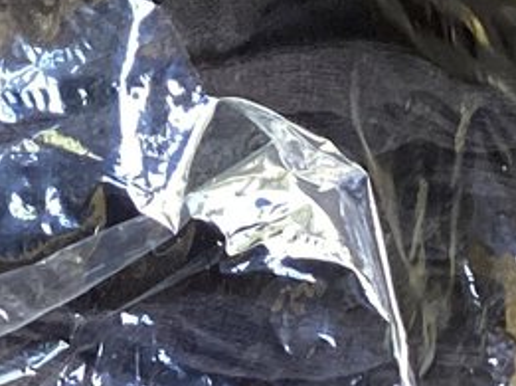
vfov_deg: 7.7
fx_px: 2679
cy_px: -498
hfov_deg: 10.8
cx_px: -151
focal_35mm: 180
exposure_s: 1/60
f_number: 2.4
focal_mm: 3.3
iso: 250
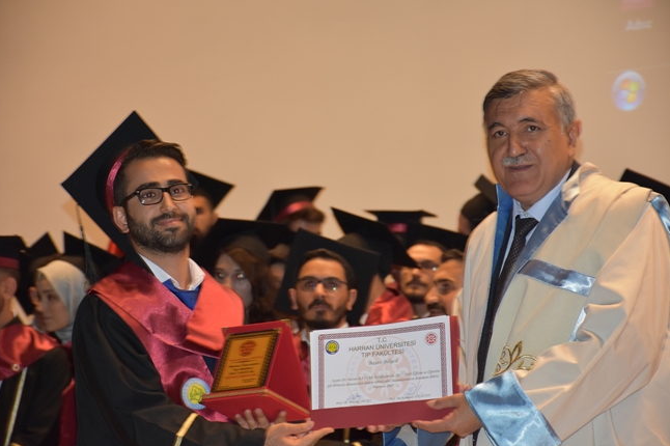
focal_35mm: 151
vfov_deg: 9.1
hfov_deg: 13.6
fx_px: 2809
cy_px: 224
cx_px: 334
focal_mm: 100
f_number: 5.6
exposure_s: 1/60
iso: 1250
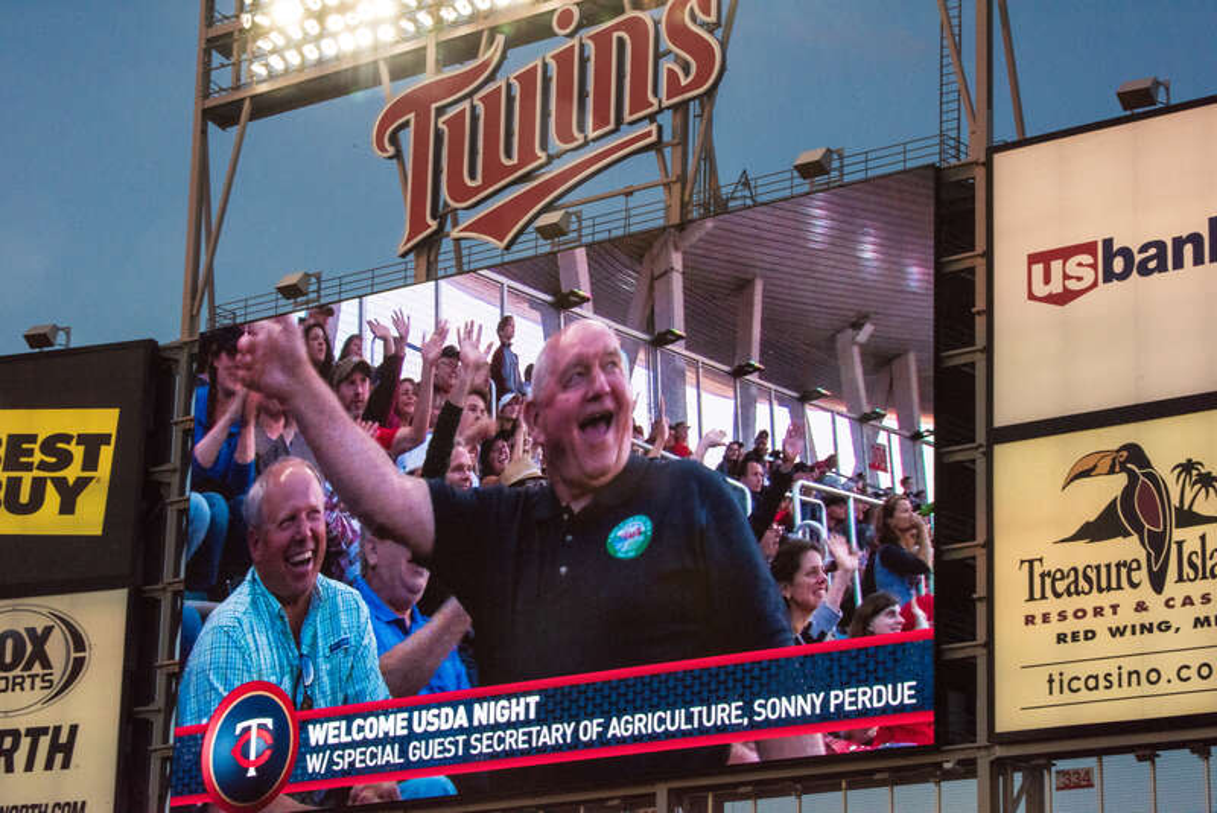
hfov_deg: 20.4
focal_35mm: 100
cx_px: 608
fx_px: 3382
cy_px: 406
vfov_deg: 13.7
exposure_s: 1/250
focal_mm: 100
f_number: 29
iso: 2500
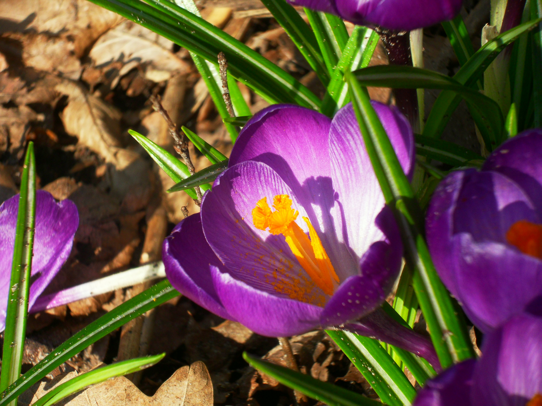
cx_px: 271
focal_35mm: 175
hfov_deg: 11.3
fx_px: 2740
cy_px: 203
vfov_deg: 8.5
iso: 80
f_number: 5.9
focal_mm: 30.6
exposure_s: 1/350
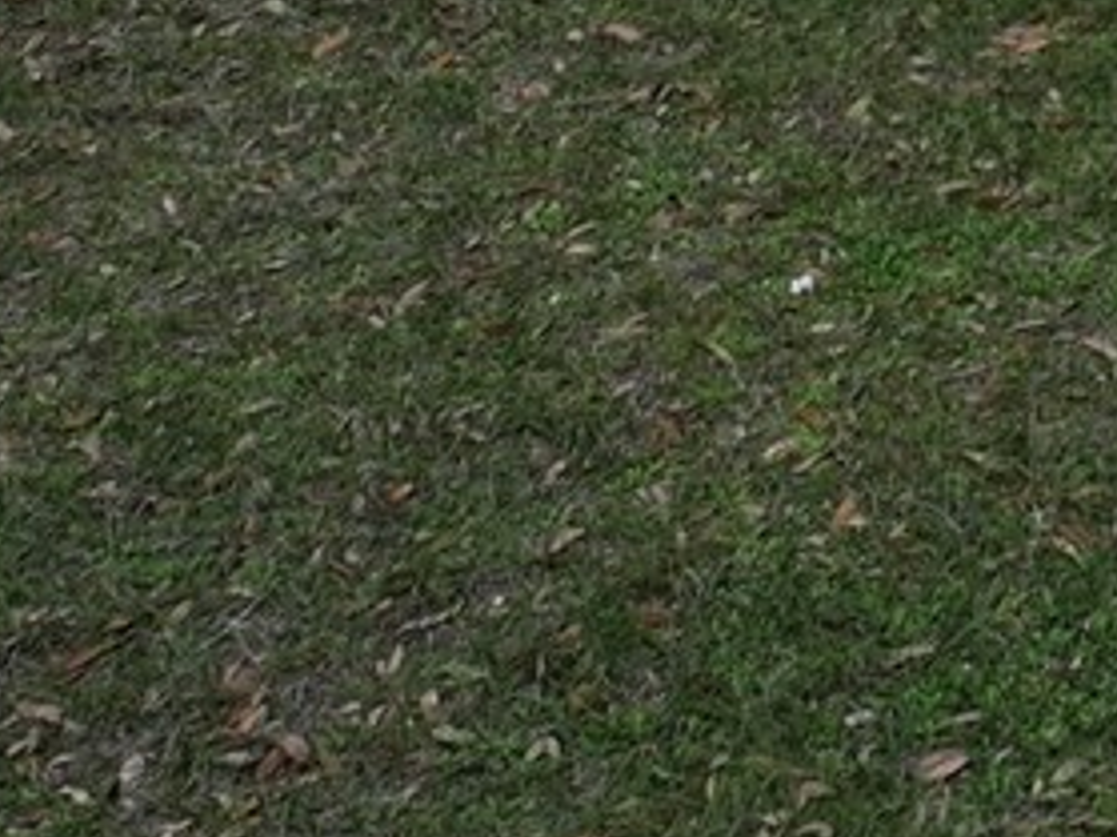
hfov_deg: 10.0
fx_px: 5677
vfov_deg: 7.3
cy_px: -1808
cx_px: 2568
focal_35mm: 176
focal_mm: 12.29
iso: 130
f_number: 2.8
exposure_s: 1/1000
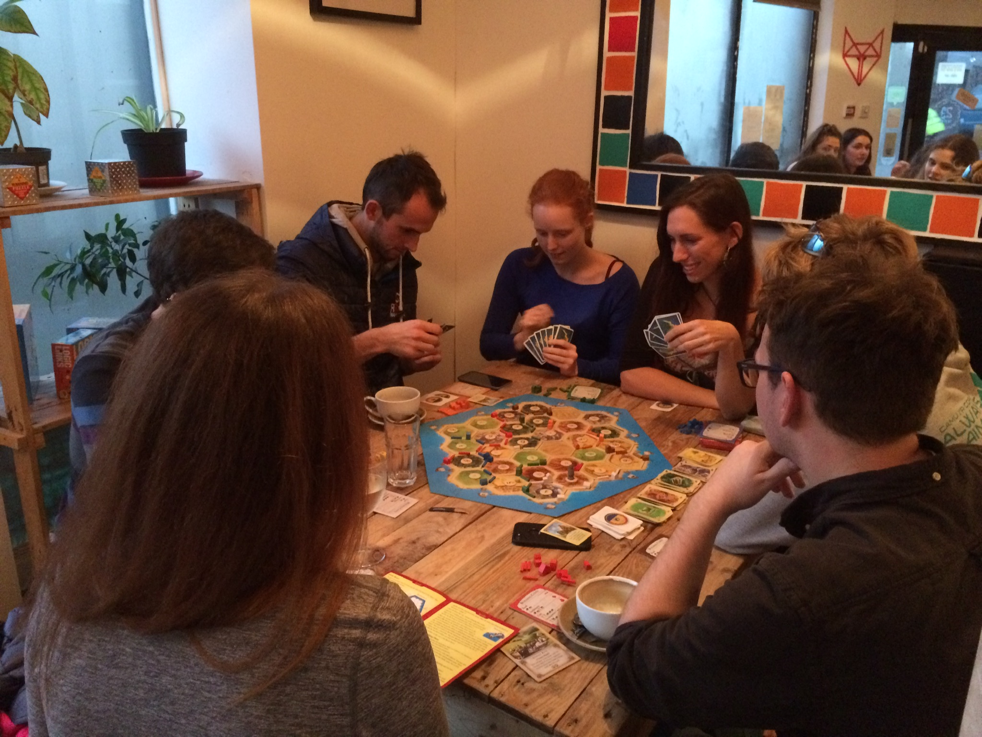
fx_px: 823
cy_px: 368
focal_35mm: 29
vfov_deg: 48.2
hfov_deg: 61.7
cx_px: 491
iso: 400
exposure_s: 1/17
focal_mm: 4.15
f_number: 2.2
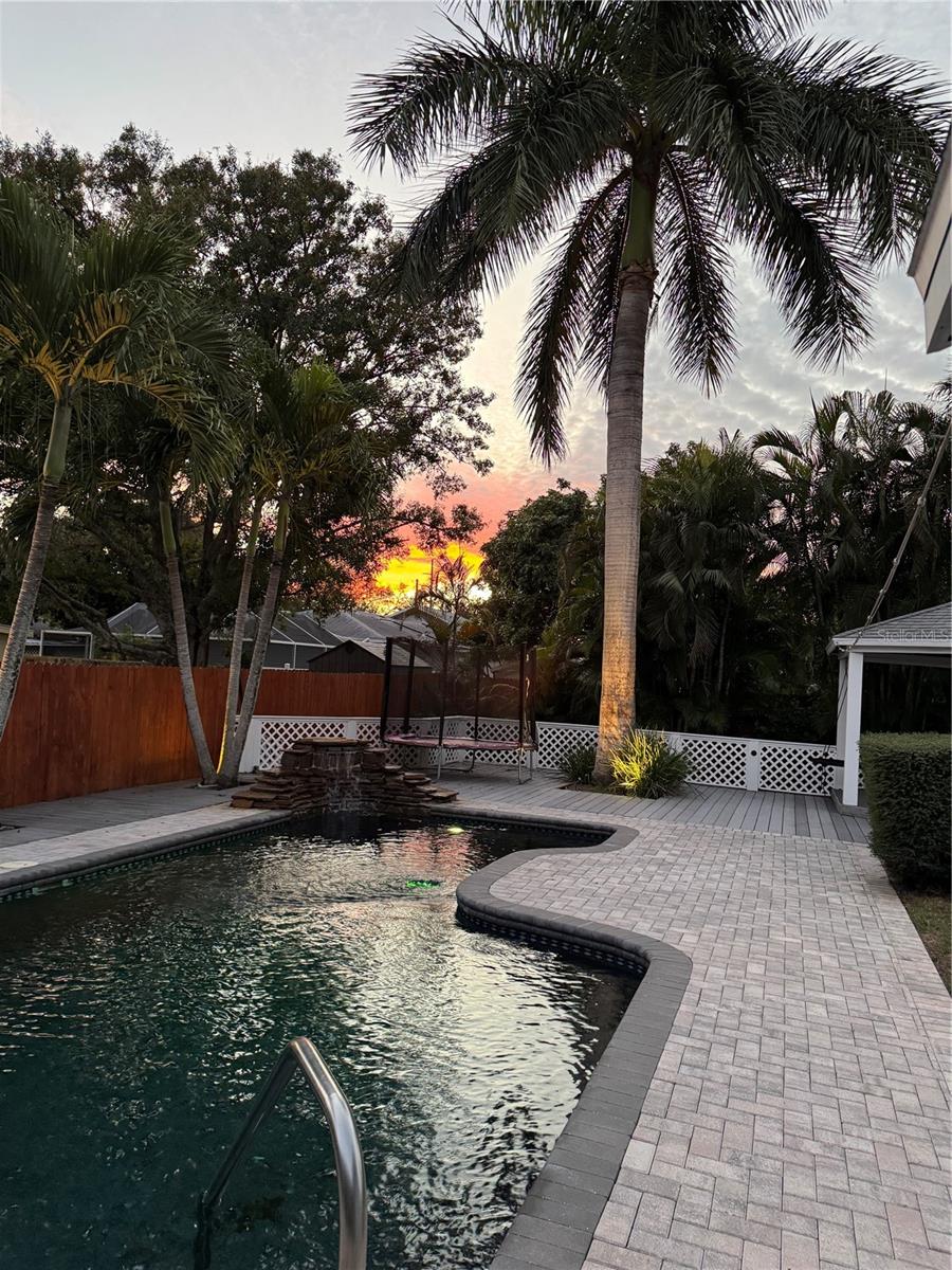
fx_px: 880
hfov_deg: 56.8
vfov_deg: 71.6
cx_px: 476
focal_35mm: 24
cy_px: 635
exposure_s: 1/60
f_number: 1.78
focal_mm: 6.76
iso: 400
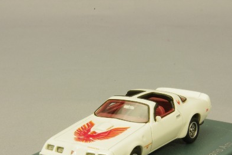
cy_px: 120
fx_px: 1173
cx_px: 128
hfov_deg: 11.3
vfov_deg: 7.5
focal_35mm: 182
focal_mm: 75
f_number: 32
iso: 400
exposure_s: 1/1.67
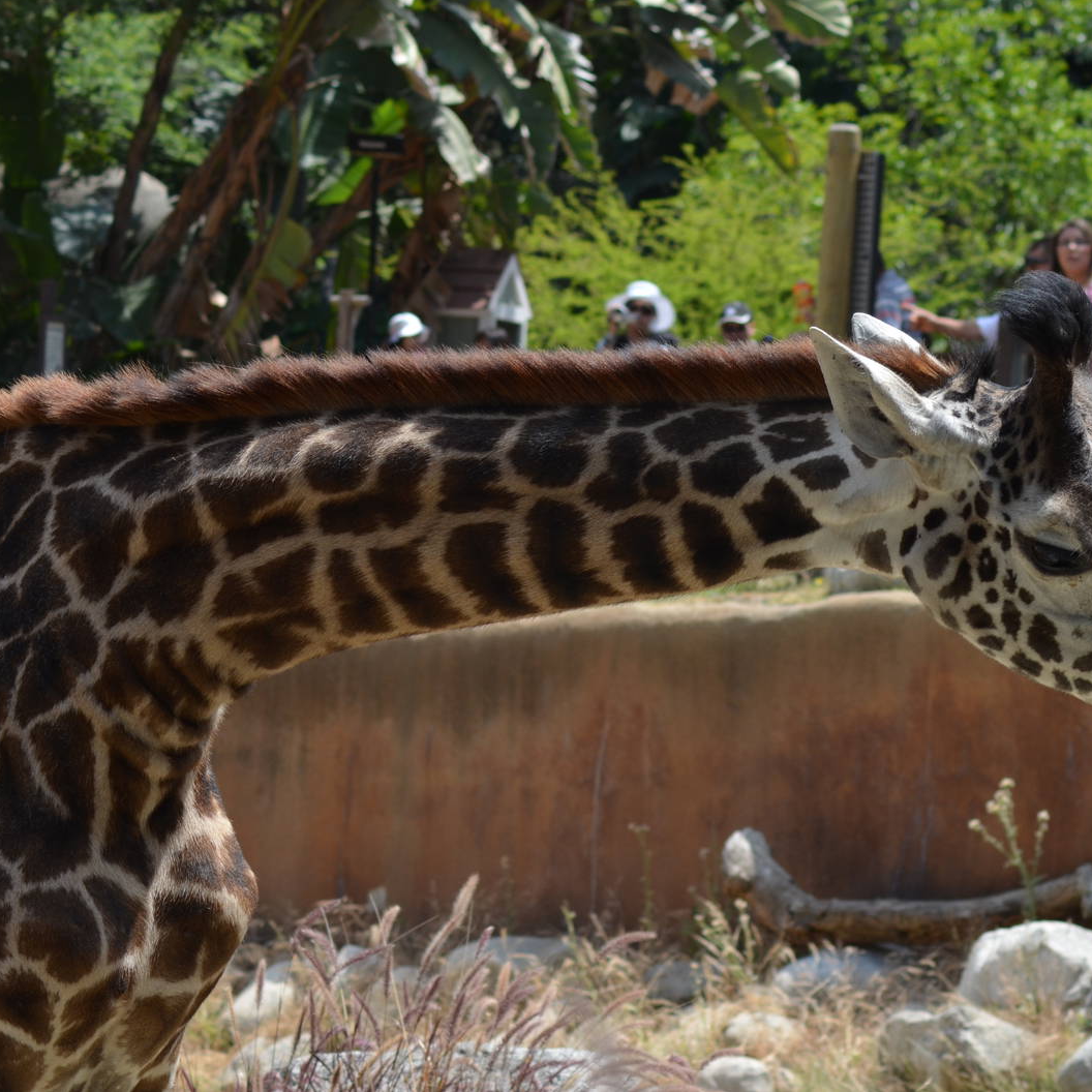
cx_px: 756
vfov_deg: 12.9
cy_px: 545
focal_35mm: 135
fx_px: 4818
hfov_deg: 12.9
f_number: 5.6
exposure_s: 1/500
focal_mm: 70
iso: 200
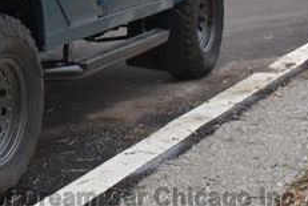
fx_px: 926
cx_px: -88
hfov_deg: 17.7
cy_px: -61
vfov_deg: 12.4
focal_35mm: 108
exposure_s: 1/60
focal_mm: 26
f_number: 3.8
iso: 450
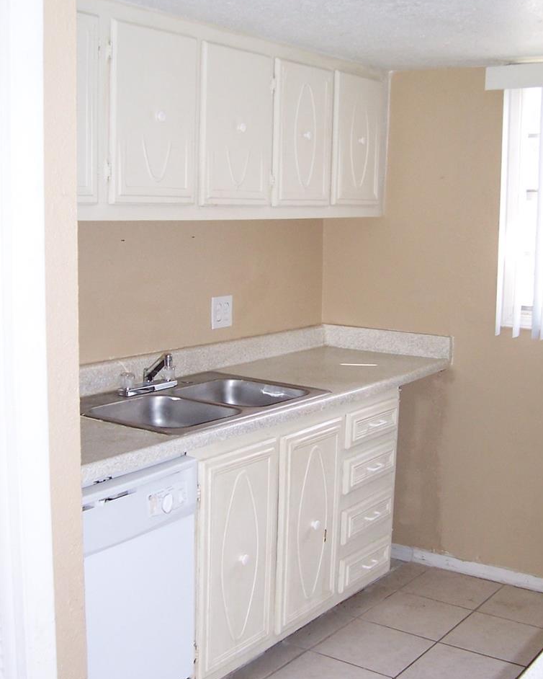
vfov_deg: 40.3
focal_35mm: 46
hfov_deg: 32.8
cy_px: 353
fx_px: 924
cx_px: 277
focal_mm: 5.6
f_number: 2.8
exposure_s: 1/60
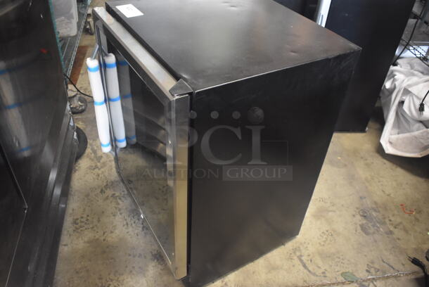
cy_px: 144
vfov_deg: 43.7
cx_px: 214
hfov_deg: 61.9
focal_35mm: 30
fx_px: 358
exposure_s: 1/30
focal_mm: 20
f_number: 3.8
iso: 2500
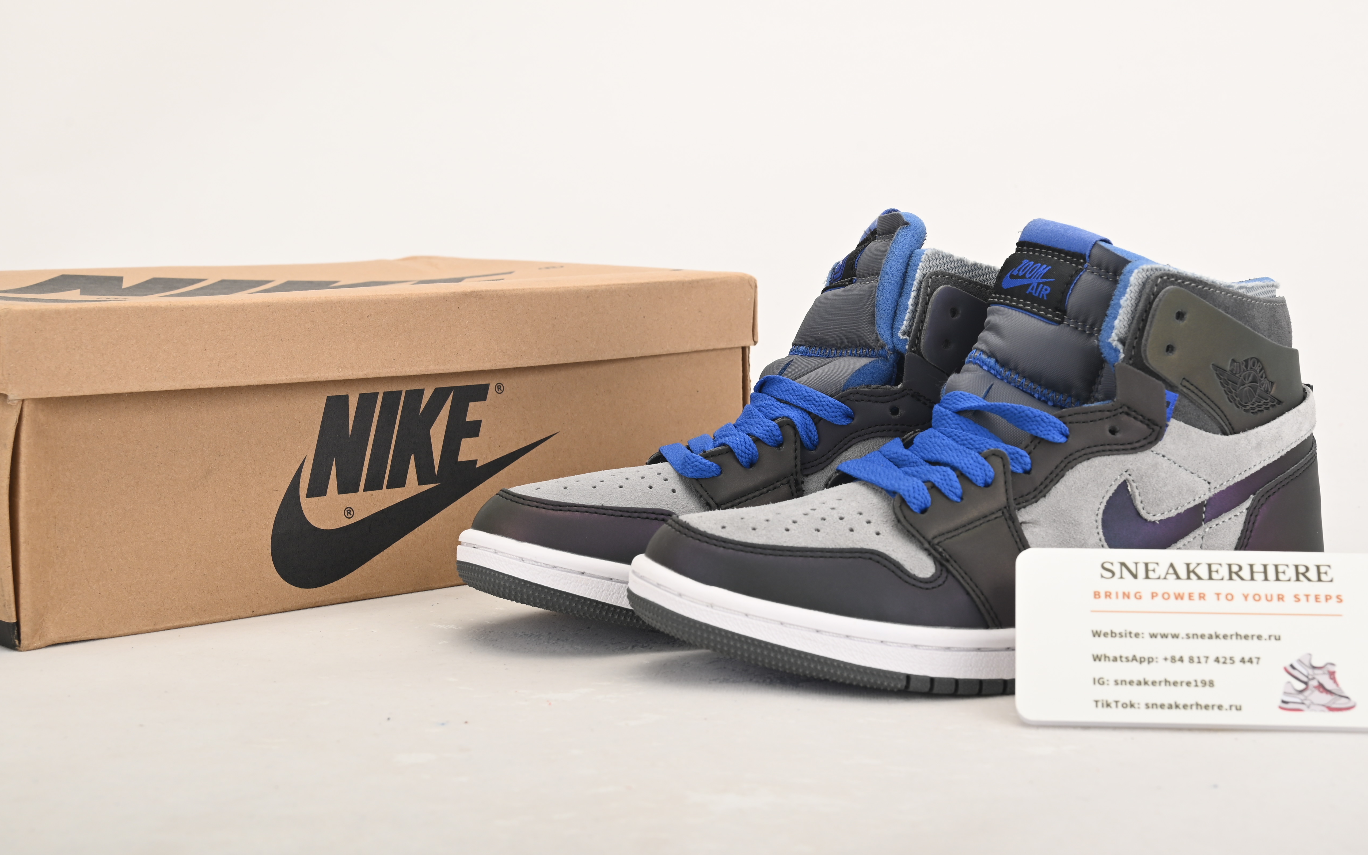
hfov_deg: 33.9
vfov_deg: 21.6
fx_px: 2237
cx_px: 803
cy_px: 396
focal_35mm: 60
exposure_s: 1/200
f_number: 11
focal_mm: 50
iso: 100
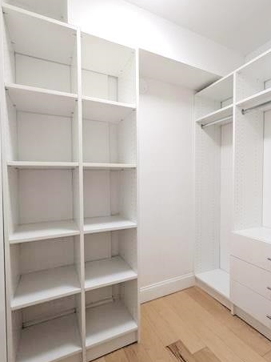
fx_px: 177
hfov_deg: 74.7
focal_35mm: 17
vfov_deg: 91.0
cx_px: 141
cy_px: 185
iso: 60
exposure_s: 1/60
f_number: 2.2
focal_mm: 2.22
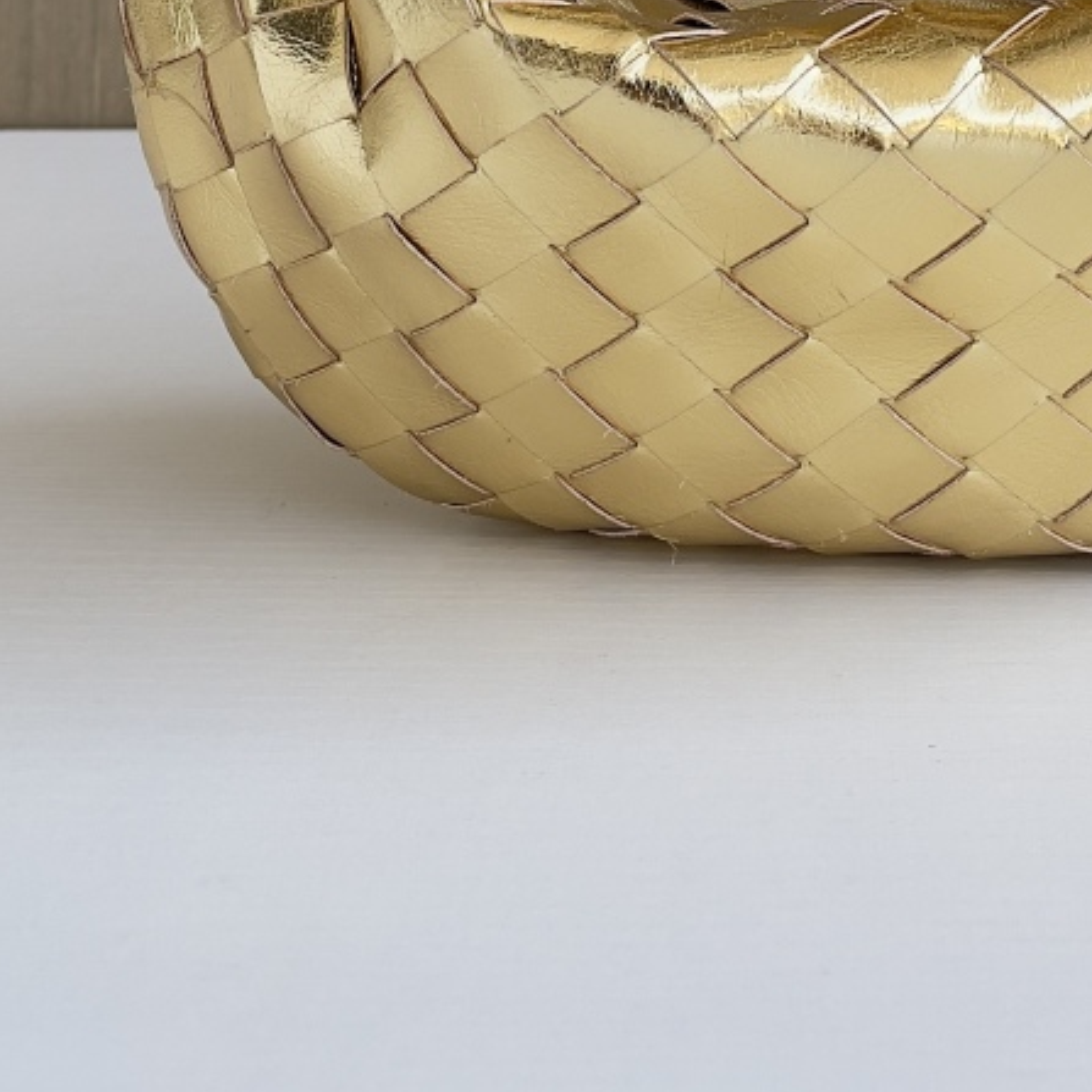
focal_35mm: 74
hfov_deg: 23.1
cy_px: -452
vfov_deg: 20.6
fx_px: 2641
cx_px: 821
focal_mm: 5.1
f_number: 1.6
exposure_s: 1/494
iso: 32
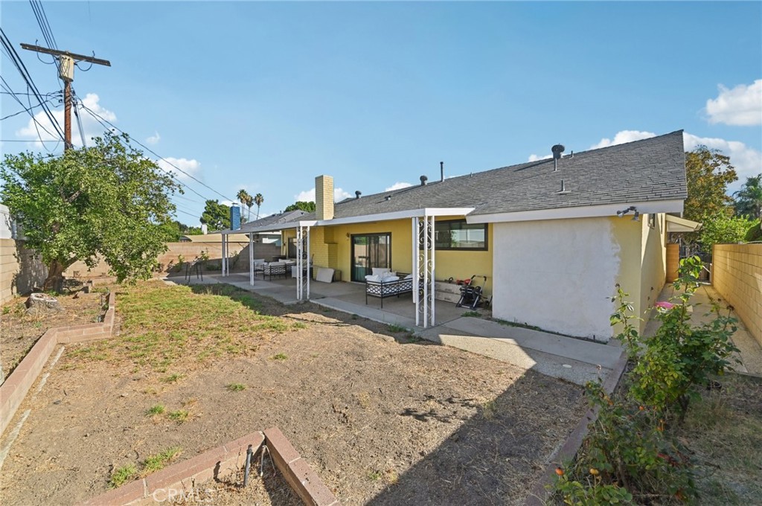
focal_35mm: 13
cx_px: 381
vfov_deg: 85.3
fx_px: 275
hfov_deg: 108.4
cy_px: 253
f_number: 22
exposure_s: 1/40
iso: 250
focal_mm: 13
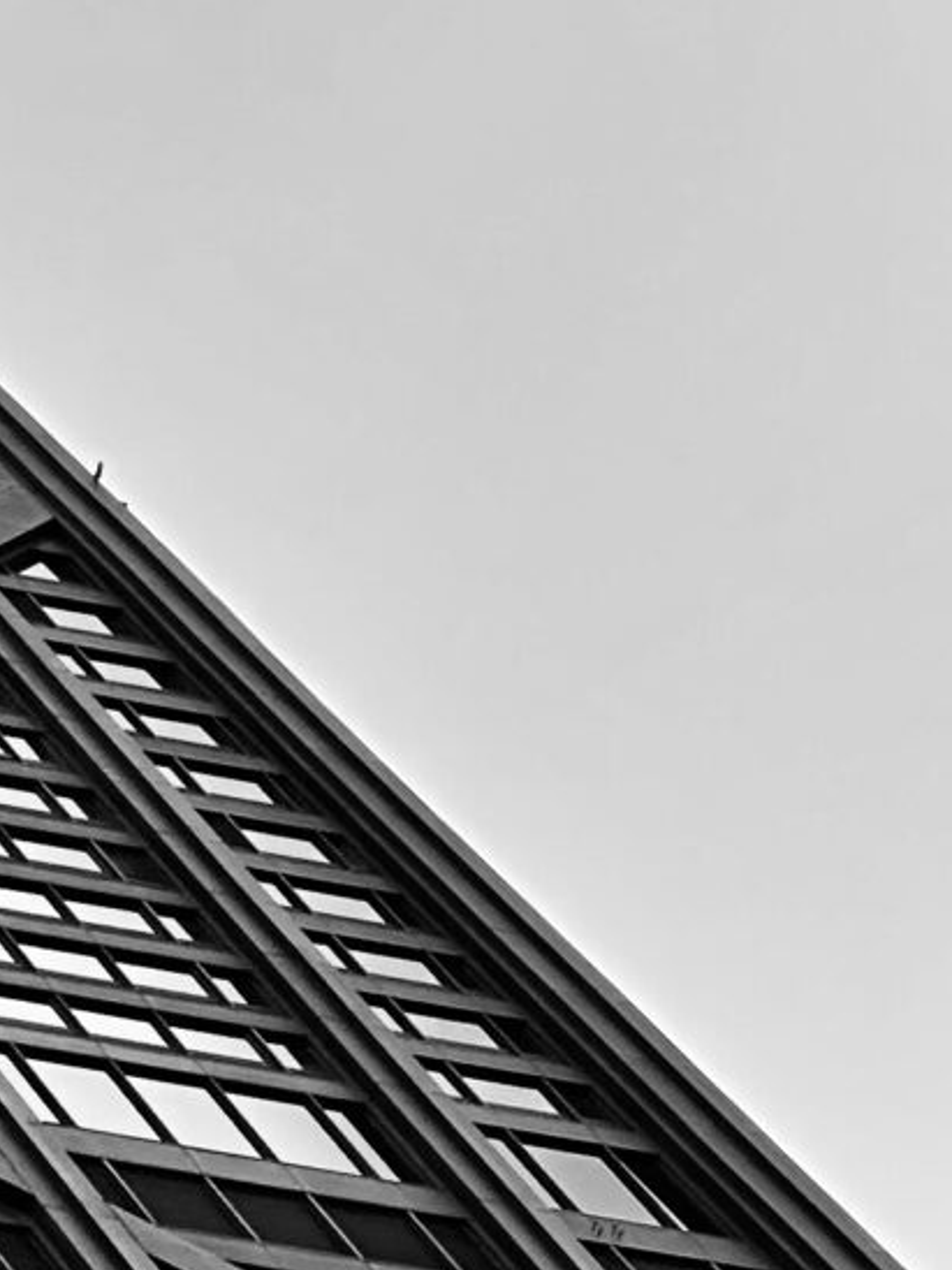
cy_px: 1161
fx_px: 13201
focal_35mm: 360
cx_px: -1137
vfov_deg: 5.5
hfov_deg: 4.1
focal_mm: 9
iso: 32
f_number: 2.8
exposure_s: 1/99
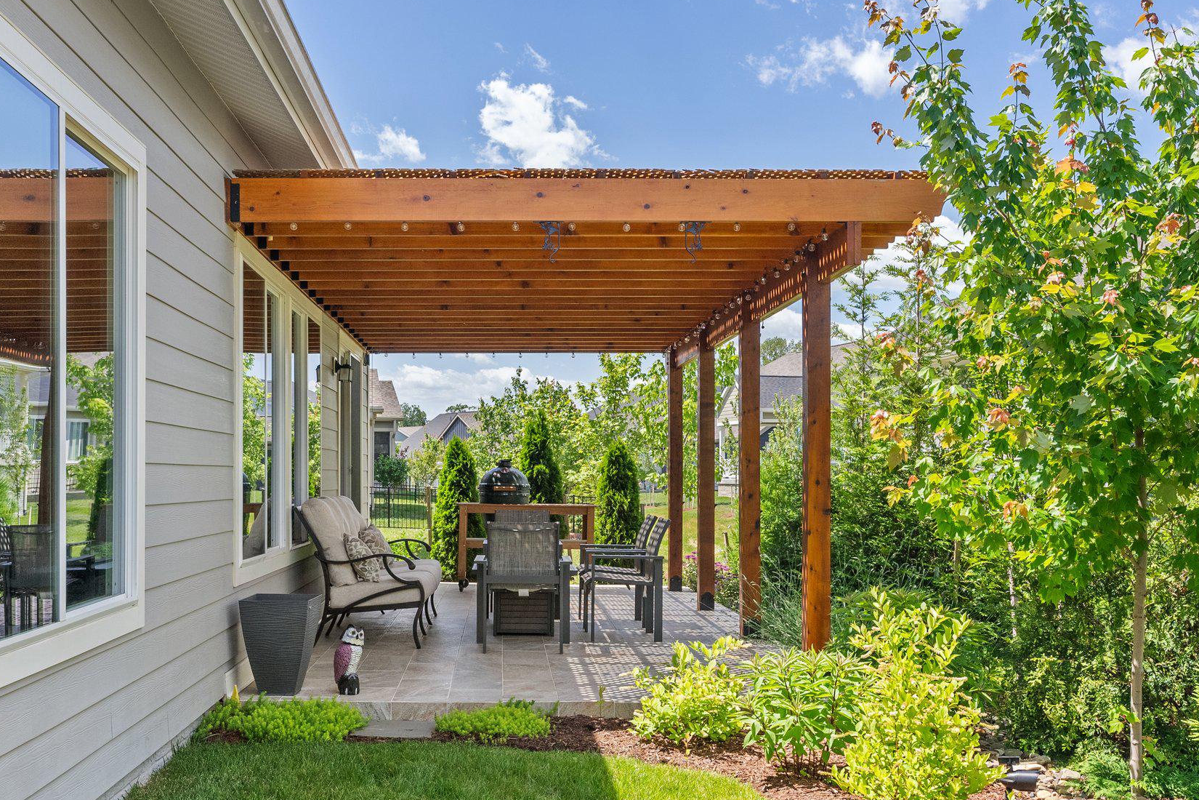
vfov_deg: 36.8
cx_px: 517
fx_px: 1199
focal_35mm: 36
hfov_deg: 53.0
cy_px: 475
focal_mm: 29
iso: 640
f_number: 8
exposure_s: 1/640
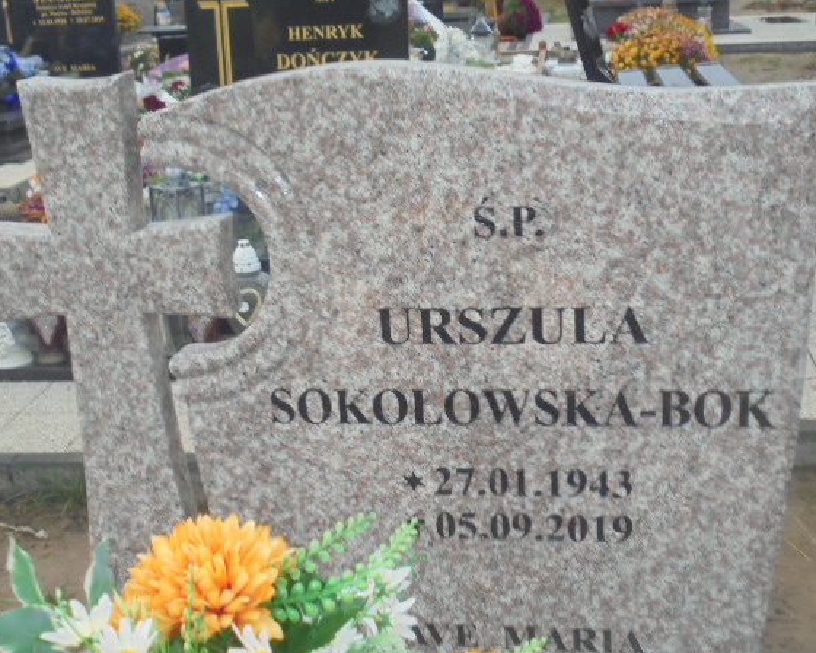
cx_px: 411
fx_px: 1159
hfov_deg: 38.8
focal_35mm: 48
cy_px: 316
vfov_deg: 31.4
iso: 100
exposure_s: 1/80
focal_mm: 7.8
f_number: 4.5
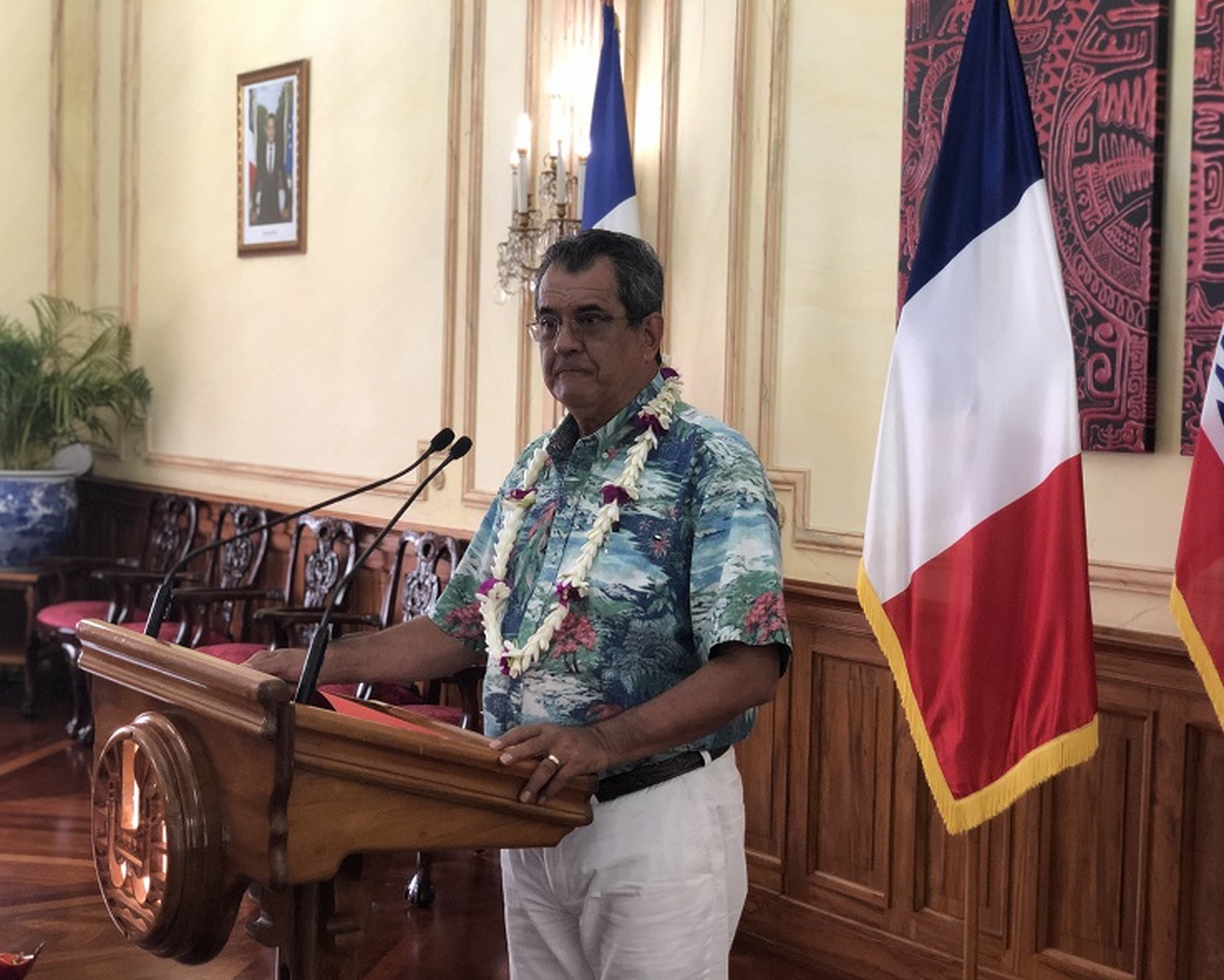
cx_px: 569
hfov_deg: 34.1
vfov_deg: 27.6
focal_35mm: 55
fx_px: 1993
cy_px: 491
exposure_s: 1/30
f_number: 2.4
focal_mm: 6
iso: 125
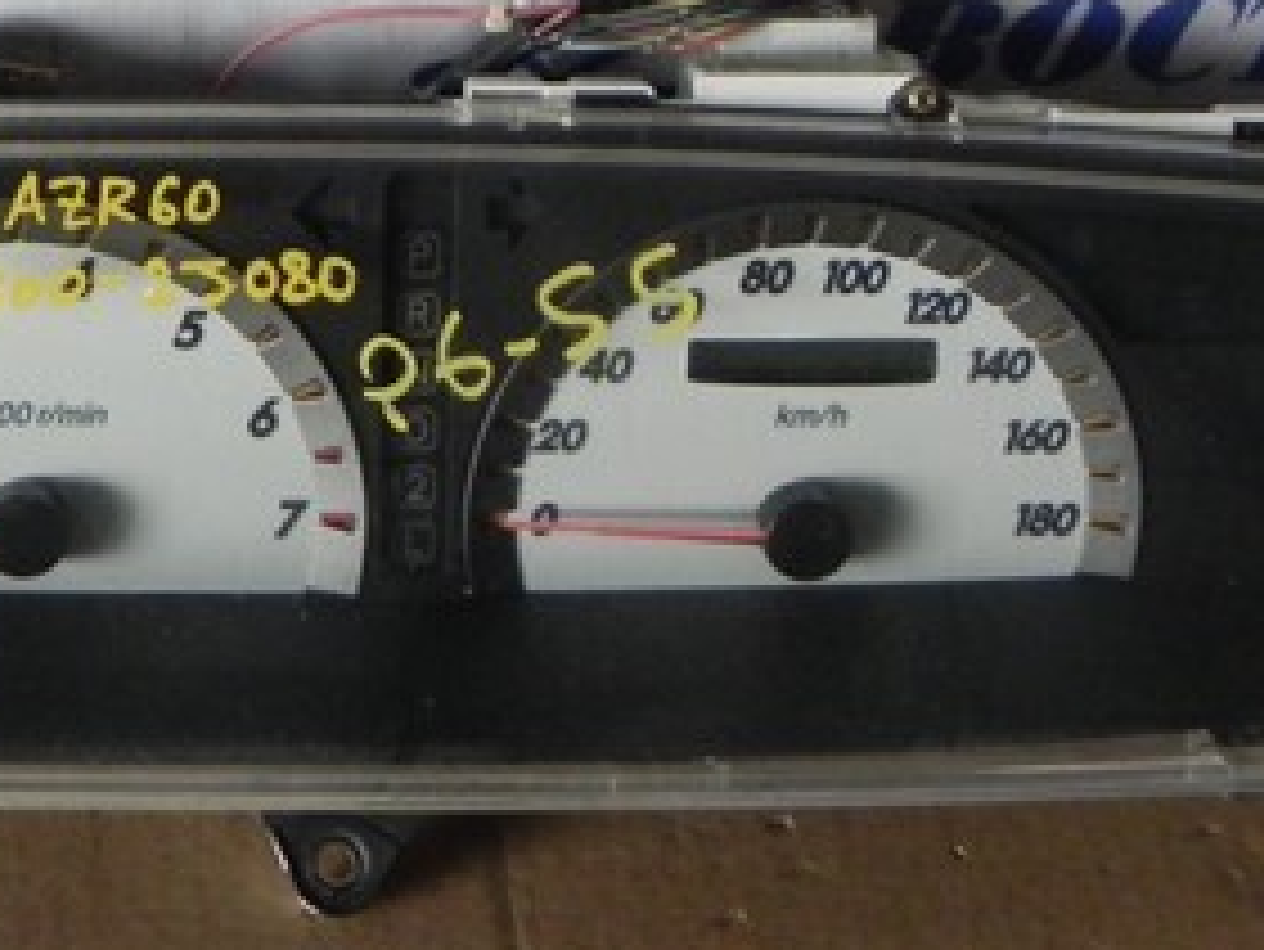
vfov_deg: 19.7
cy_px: 171
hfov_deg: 25.8
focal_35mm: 74
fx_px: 2703
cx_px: 220
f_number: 2.8
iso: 400
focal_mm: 4.6
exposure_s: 1/19.4
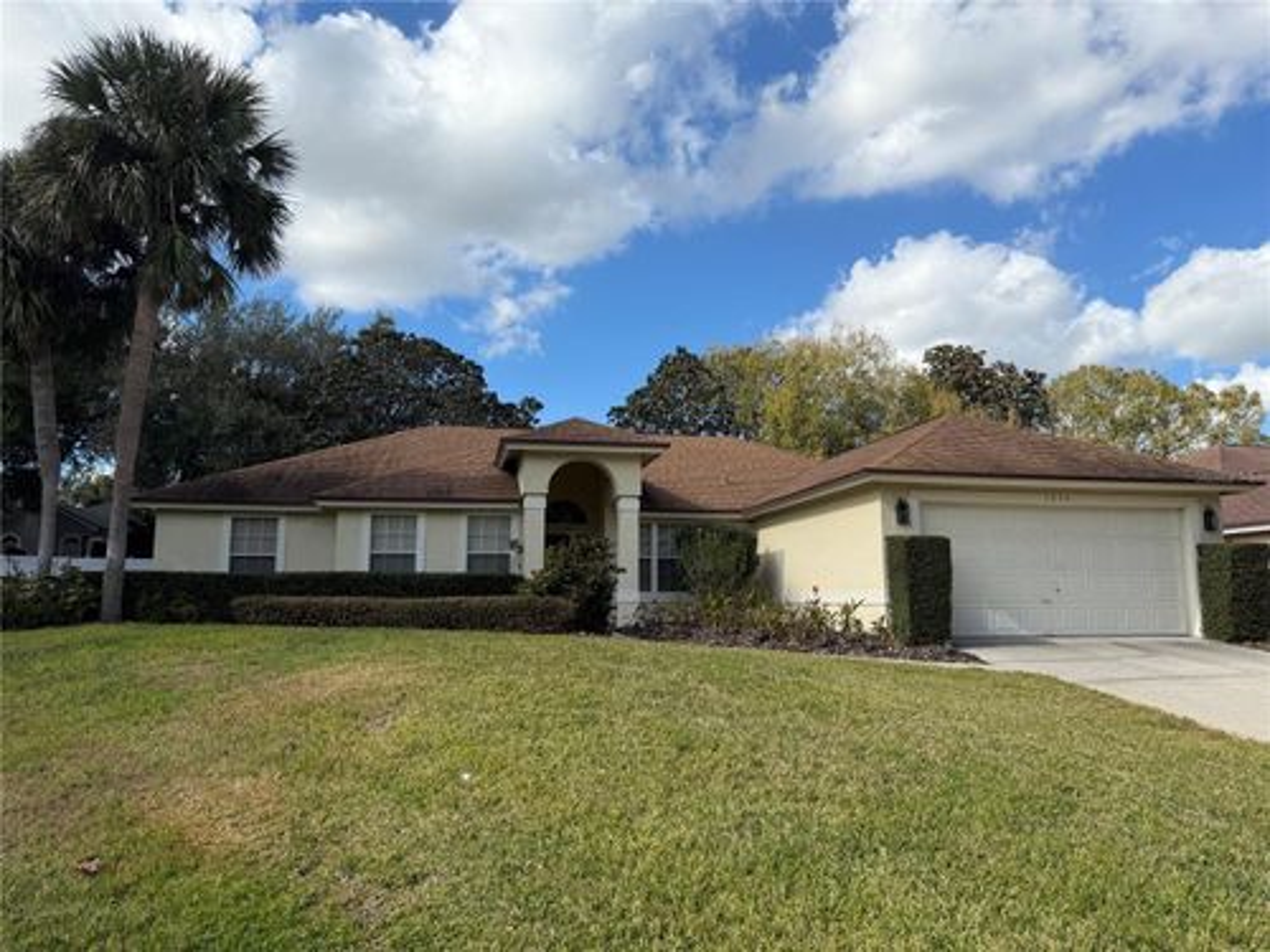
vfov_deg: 56.8
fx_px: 881
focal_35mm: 24
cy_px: 476
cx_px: 635
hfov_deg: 71.6
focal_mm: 6.76
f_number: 1.78
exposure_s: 1/4167
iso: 80
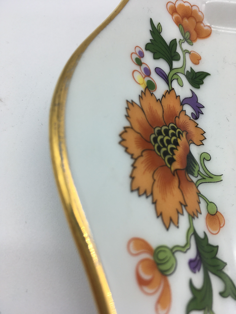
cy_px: 157
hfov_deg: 48.2
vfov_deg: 61.7
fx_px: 264
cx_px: 118
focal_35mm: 29
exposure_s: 1/308
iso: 25
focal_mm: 4.15
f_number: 2.2
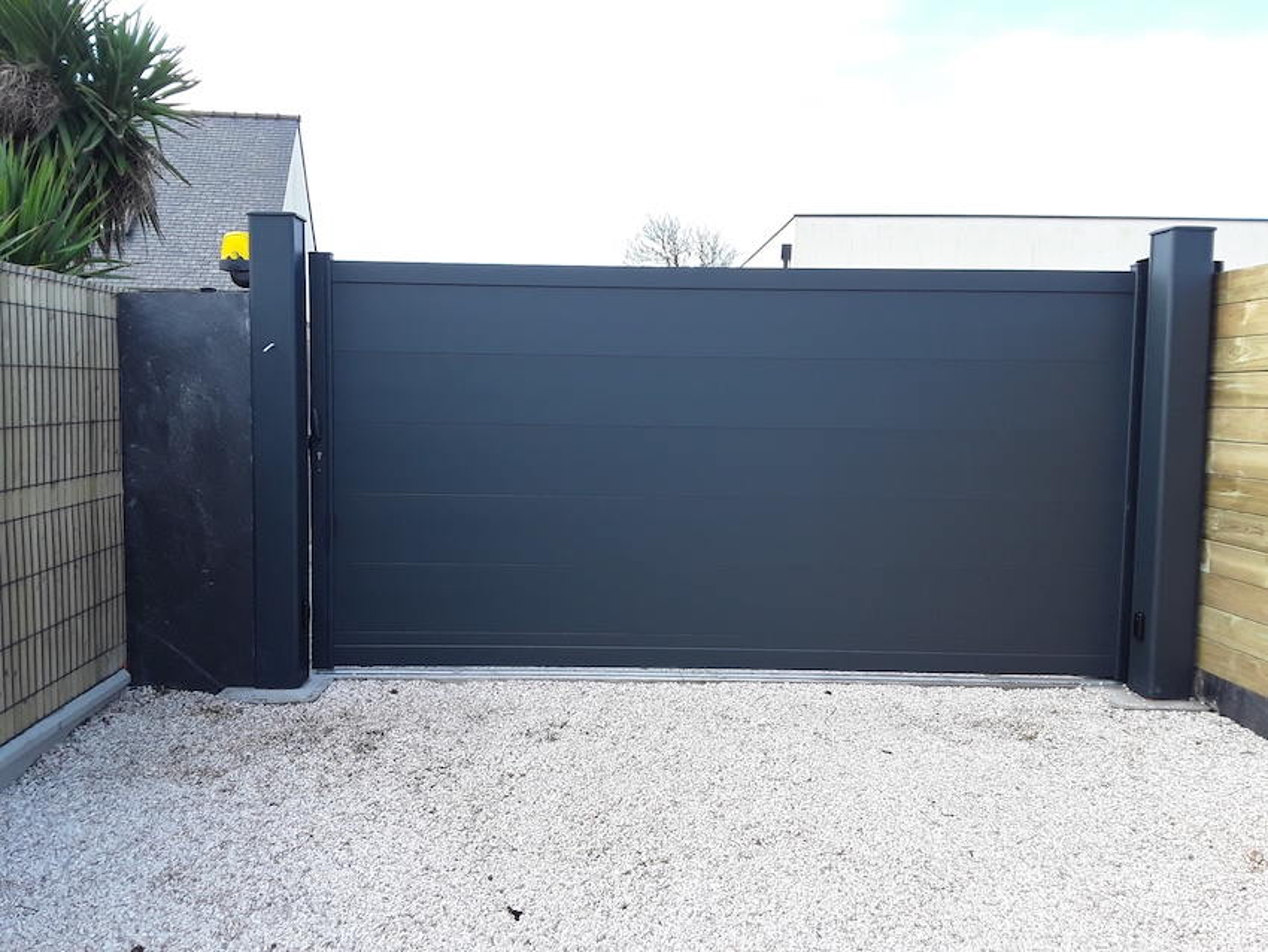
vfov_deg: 51.4
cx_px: 634
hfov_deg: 65.3
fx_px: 989
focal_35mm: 27
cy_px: 476
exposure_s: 1/369
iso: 40
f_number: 1.9
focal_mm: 2.91
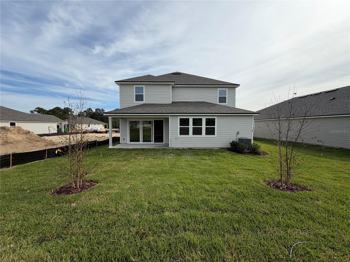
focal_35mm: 14
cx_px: 175
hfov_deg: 102.1
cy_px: 131
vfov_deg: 85.7
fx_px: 142
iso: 20
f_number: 2.2
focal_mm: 2.22
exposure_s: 1/1087
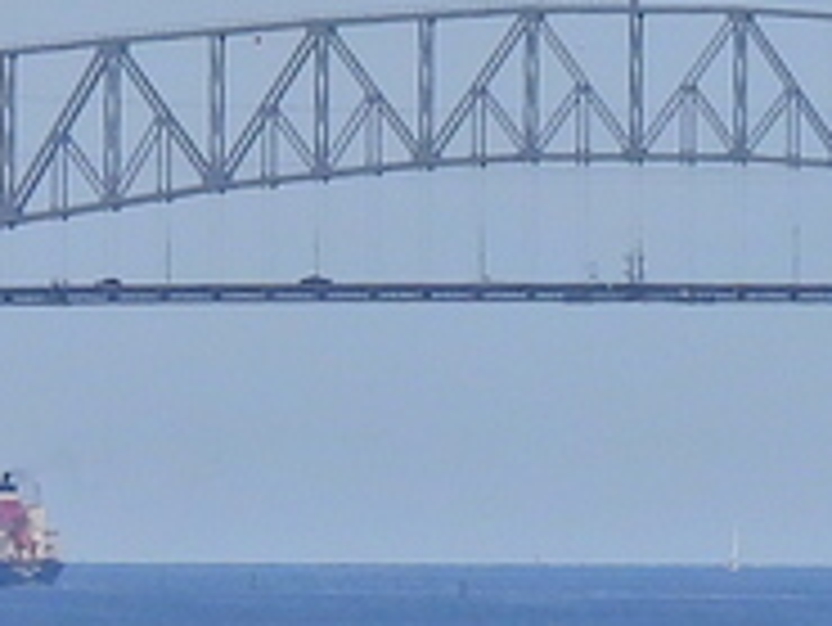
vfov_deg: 0.8
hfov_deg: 1.1
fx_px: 43291
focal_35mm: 1800
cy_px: 608
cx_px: 765
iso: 100
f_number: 4.5
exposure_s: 1/1000
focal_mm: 46.4
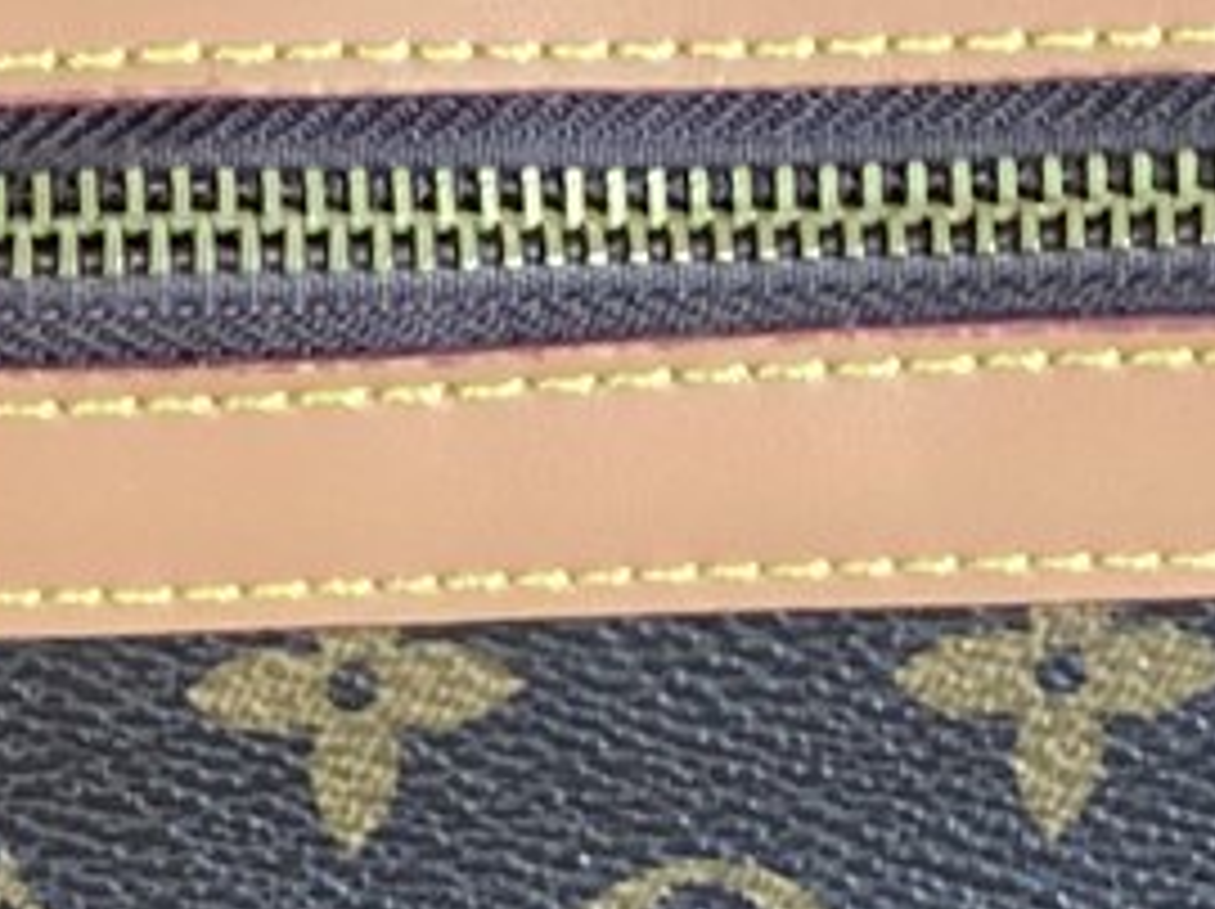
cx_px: -335
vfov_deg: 8.3
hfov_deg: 11.1
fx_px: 6102
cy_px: 1496
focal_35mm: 174
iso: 400
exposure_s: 1/40
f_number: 2.4
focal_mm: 3.3
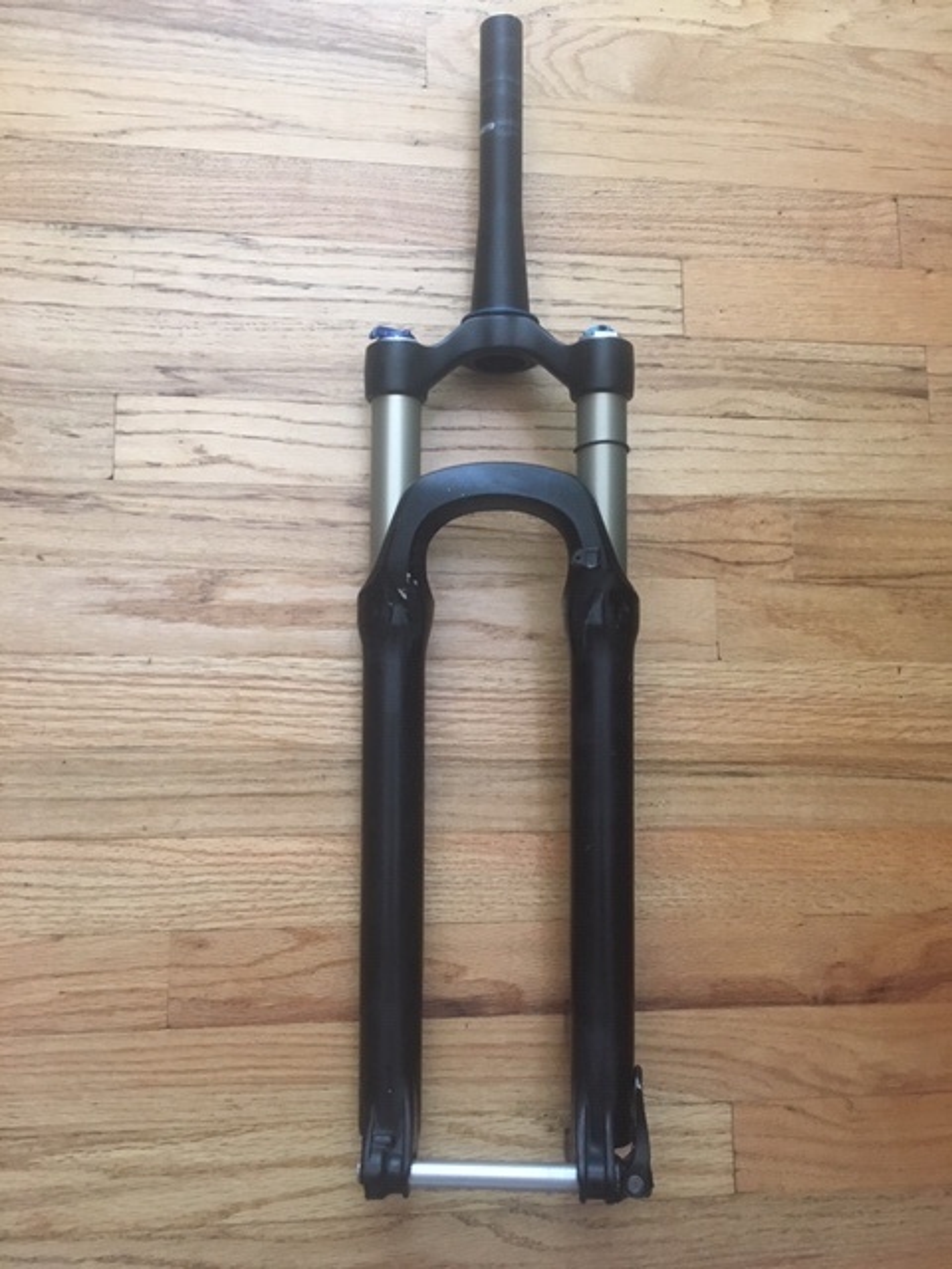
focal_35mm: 29
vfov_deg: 61.7
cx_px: 476
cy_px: 634
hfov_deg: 48.2
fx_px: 1063
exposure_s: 1/30
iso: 160
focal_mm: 4.15
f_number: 2.2
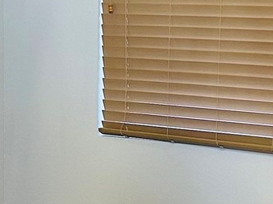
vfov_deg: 9.6
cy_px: 43
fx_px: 1214
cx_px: 2
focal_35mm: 154
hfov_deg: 12.7
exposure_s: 1/60
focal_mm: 5.7
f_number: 1.5
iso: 160
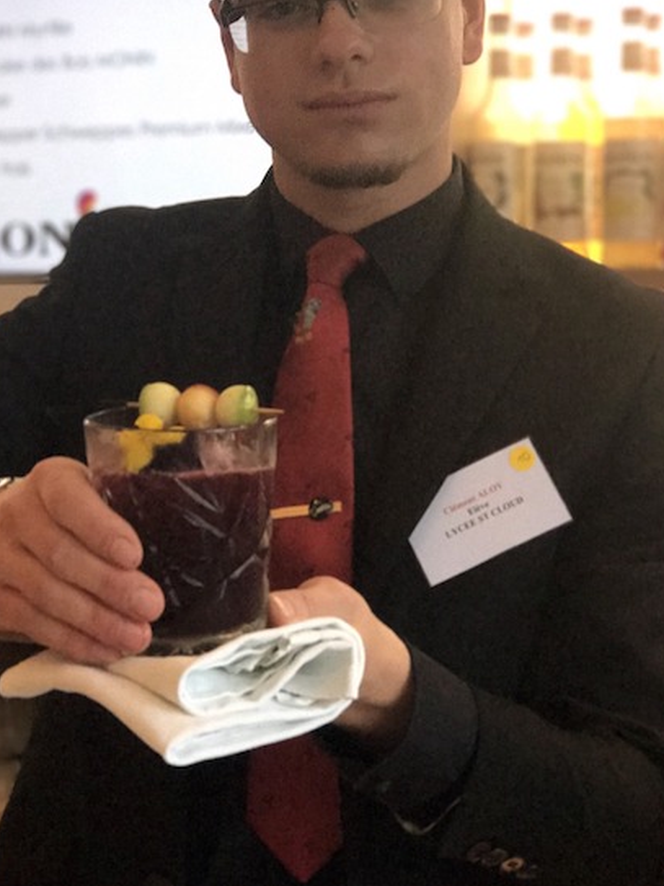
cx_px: 315
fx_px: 2149
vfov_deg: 23.3
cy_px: 388
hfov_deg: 17.6
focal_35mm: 84
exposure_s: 1/60
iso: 250
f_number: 2.8
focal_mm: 6.6
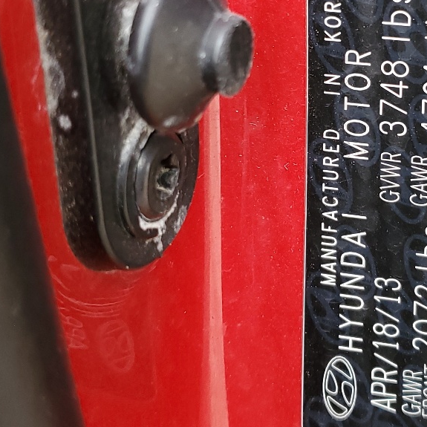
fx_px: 893
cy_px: 148
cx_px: 348
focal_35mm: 64
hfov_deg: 26.3
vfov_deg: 26.8
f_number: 1.5
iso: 70
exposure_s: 1/120
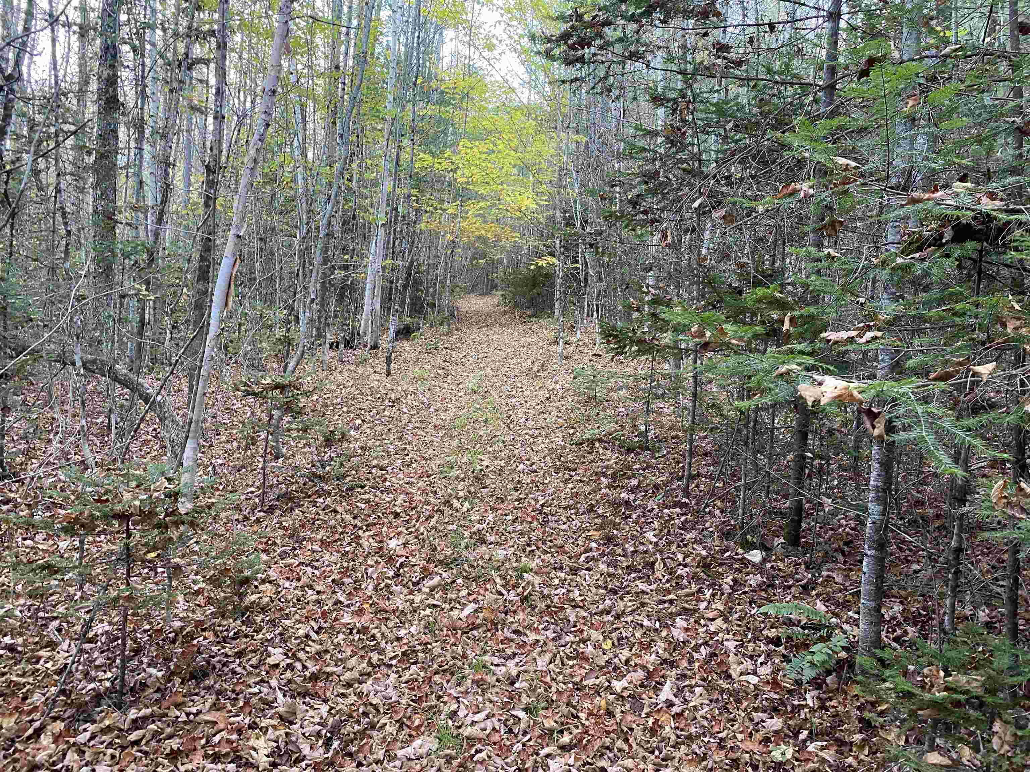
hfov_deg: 67.3
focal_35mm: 26
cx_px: 515
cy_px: 386
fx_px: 774
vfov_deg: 53.1
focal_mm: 4.25
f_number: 1.8
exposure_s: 1/64
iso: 125
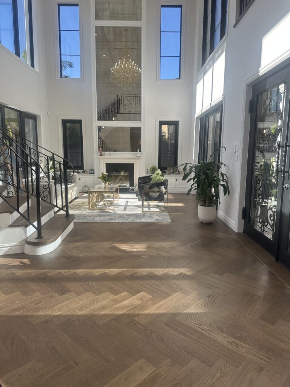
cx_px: 145
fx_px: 268
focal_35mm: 24
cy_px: 194
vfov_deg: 71.6
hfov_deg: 56.8
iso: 80
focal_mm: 6.86
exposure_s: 1/910
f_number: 1.78
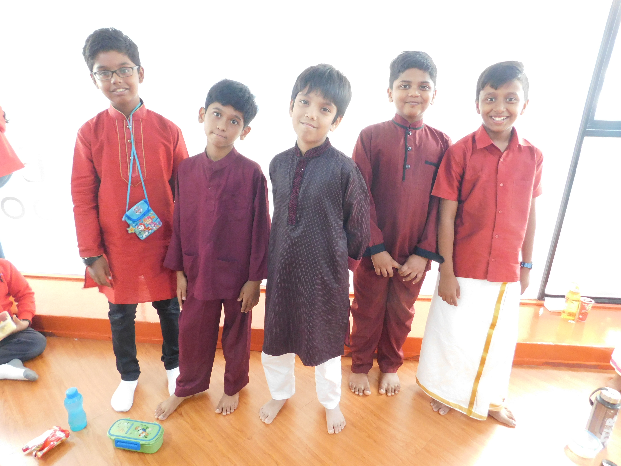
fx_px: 413
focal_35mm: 23
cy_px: 233
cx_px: 310
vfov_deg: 58.9
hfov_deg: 73.9
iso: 400
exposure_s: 1/20
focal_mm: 4
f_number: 3
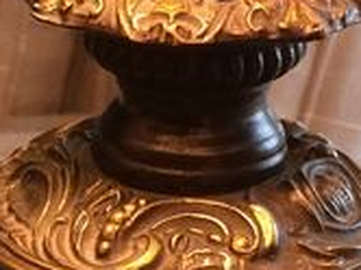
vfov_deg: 9.0
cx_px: 176
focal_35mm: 163
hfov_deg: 12.1
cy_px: 328
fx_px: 1697
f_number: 2.2
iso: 40
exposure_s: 1/40
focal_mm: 4.12
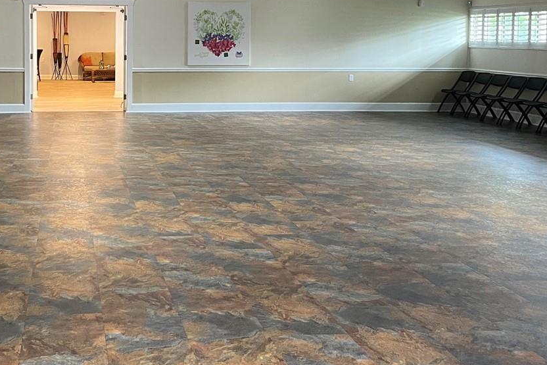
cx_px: 151
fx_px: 790
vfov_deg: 25.5
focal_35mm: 52
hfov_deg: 37.4
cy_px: 70
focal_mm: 5.1
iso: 320
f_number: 1.6
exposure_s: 1/60
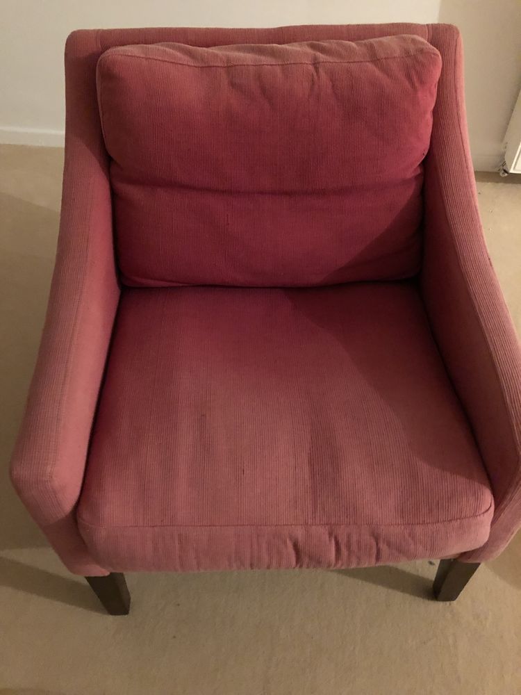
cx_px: 260
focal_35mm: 28
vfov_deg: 63.4
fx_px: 562
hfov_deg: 49.7
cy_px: 348
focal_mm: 3.99
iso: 200
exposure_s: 1/4
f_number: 1.8
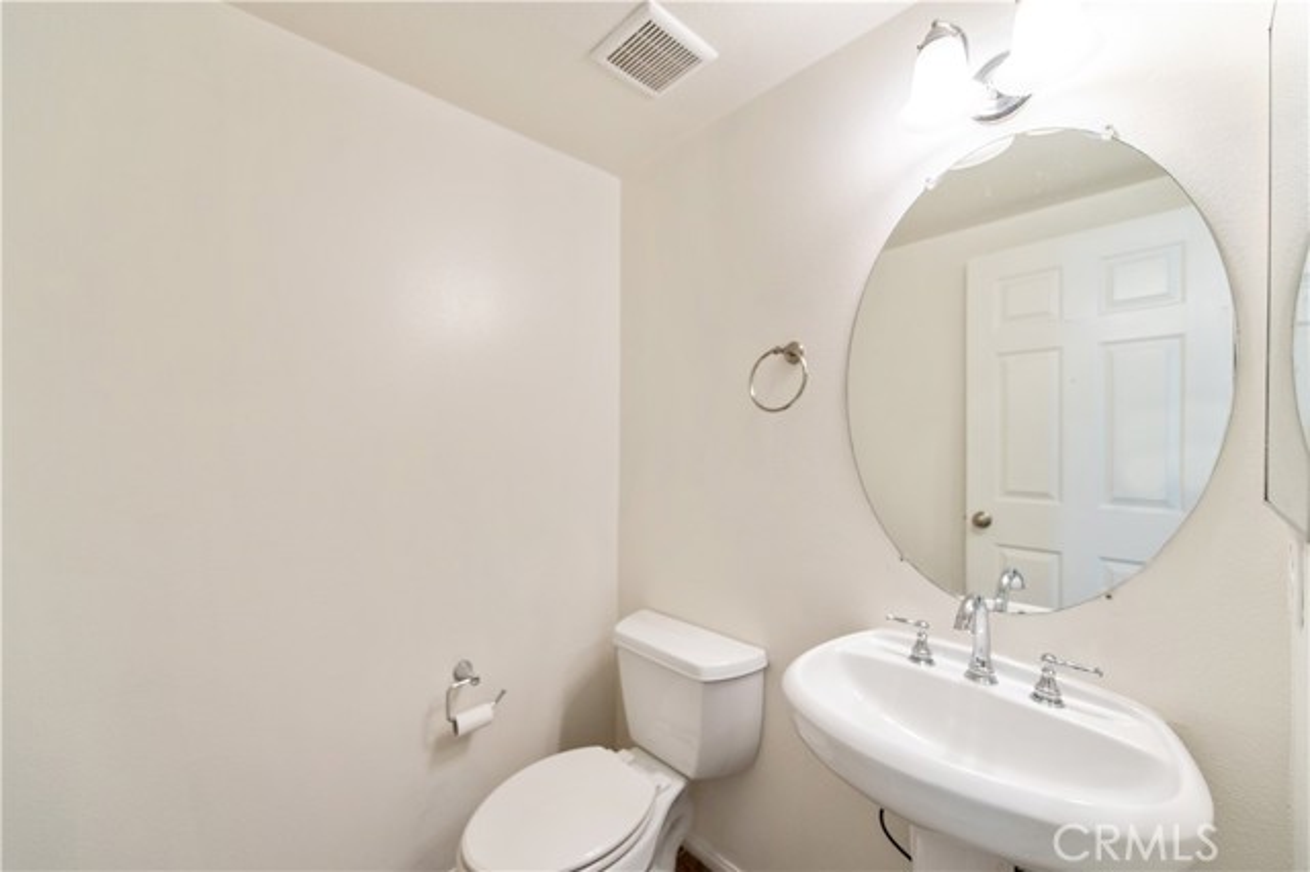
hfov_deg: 104.3
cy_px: 436
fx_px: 509
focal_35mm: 14
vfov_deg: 81.1
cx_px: 655
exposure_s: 1/160
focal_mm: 14
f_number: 2.8
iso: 400
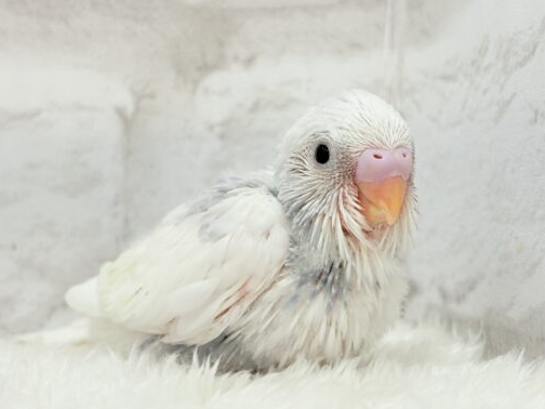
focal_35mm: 66
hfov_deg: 29.4
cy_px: 223
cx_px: 271
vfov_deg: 22.2
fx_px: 1039
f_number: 1.6
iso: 64
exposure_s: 1/100
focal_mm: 5.96
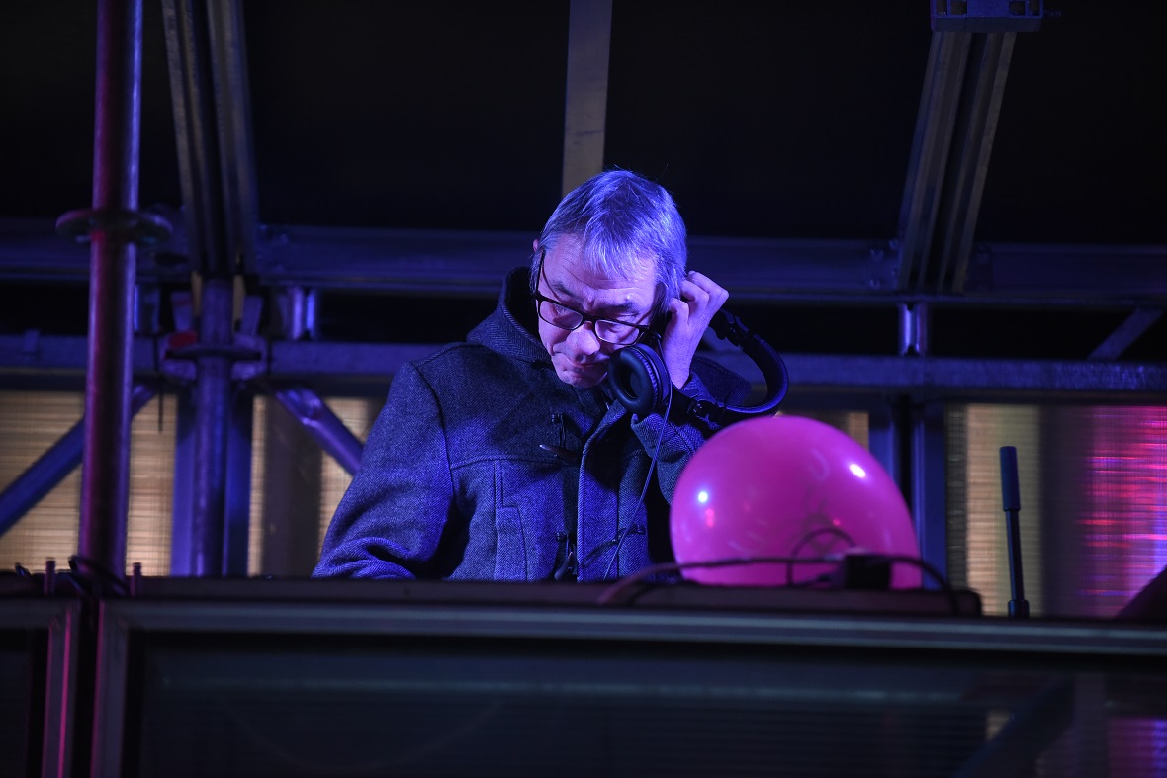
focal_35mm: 170
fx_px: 5511
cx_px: 584
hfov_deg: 12.1
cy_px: 389
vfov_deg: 8.1
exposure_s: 1/250
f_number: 2.8
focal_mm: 170
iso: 3200
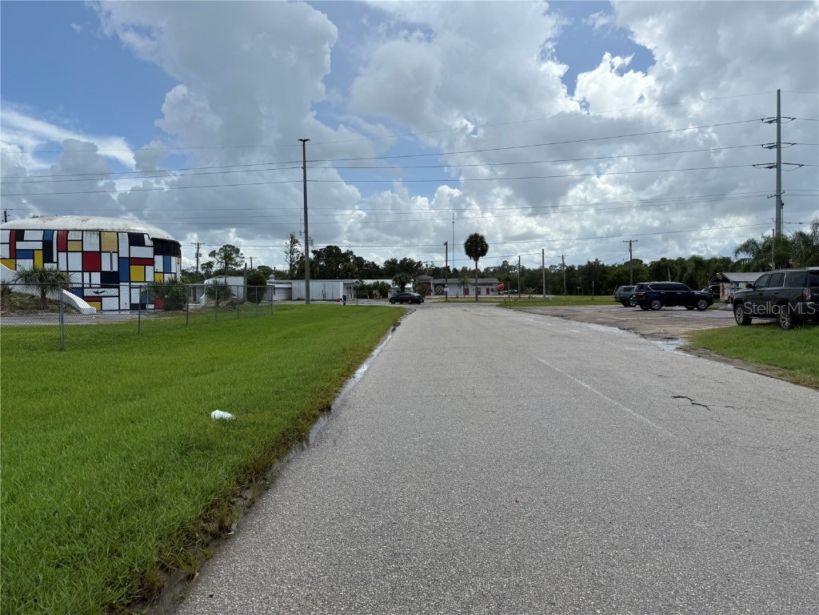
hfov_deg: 71.6
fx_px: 568
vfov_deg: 56.8
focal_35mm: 24
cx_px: 410
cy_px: 308
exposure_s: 1/5319
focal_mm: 6.76
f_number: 1.78
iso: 80
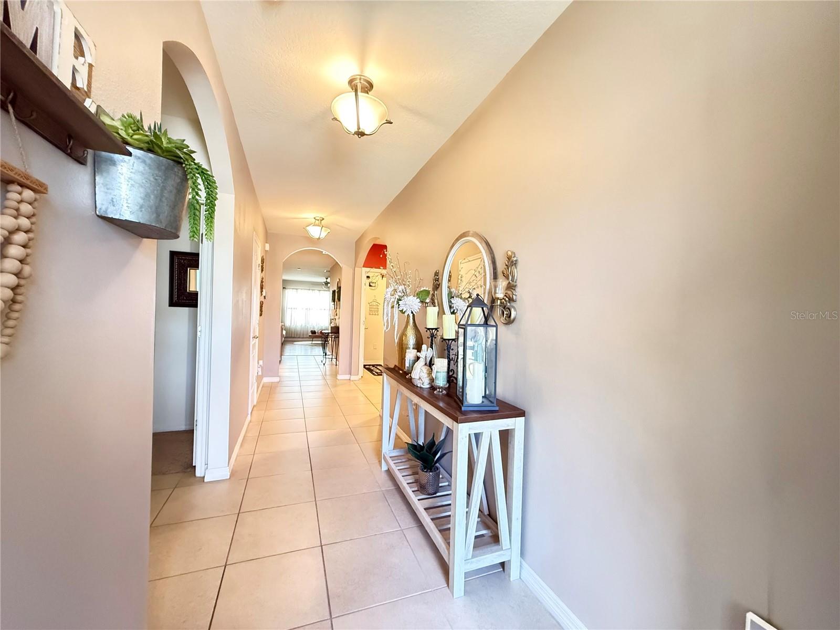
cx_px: 420
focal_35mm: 14
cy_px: 315
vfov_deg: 85.7
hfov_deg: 102.1
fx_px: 340
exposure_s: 1/40
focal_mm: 2.22
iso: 1000
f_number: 2.2
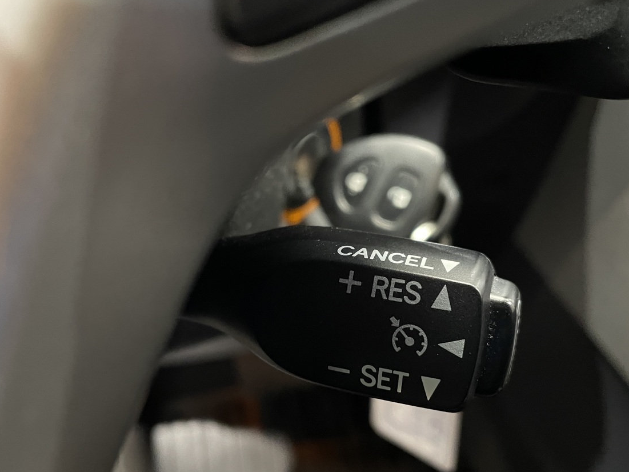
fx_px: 618
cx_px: 326
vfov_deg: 41.7
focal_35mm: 34
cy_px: 268
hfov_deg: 53.9
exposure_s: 1/25
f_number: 1.6
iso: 500
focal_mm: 4.2
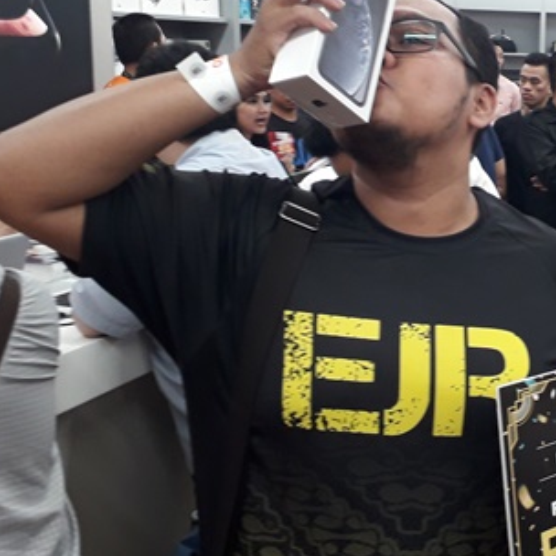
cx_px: 561
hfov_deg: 29.0
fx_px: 999
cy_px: 253
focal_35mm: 55
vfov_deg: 31.1
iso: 100
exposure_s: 1/50
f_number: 1.9
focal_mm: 3.6
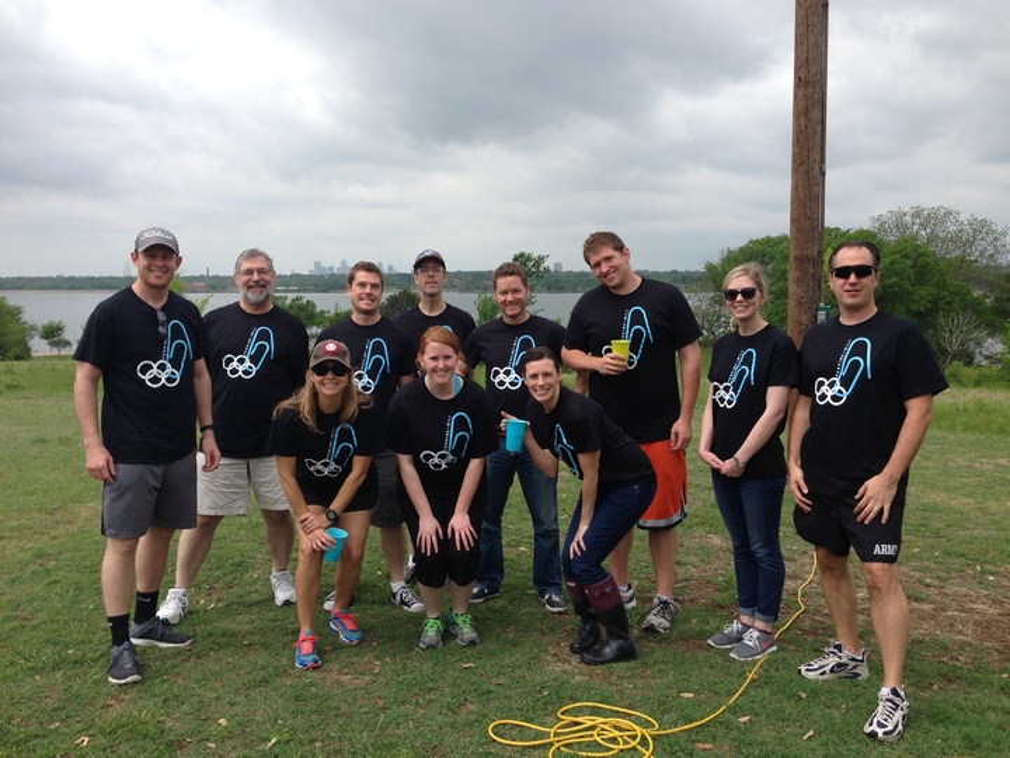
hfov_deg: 55.4
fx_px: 963
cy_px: 379
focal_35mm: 33
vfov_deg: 42.9
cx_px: 505
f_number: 2.4
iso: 50
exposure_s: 1/1427
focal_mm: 4.12
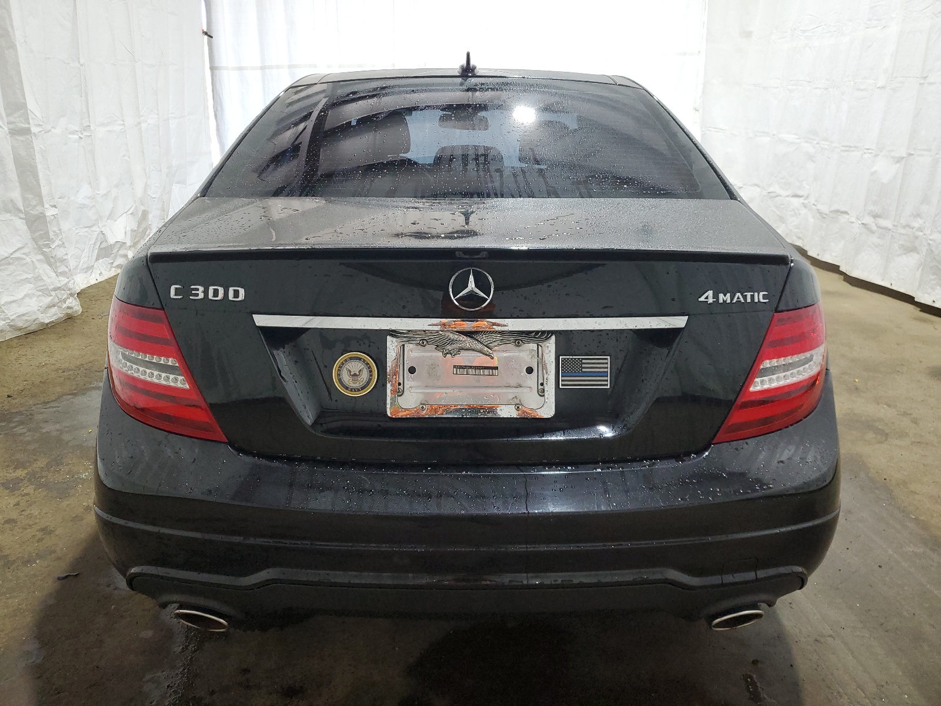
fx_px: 707
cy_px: 353
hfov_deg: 67.3
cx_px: 470
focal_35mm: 26
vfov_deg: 53.1
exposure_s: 1/60.2
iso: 168
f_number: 1.5
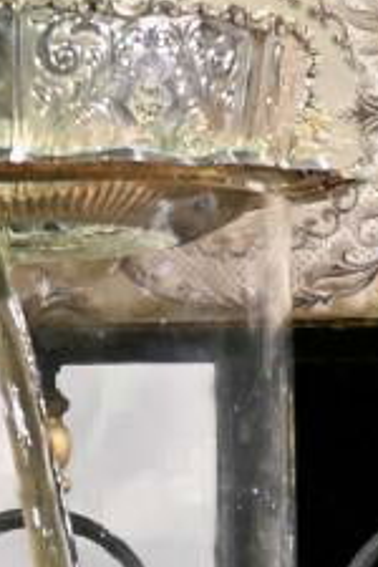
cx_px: 186
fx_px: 13402
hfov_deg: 1.6
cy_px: -237
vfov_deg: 2.4
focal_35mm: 851
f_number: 2.8
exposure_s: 1/250
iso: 400
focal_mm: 125
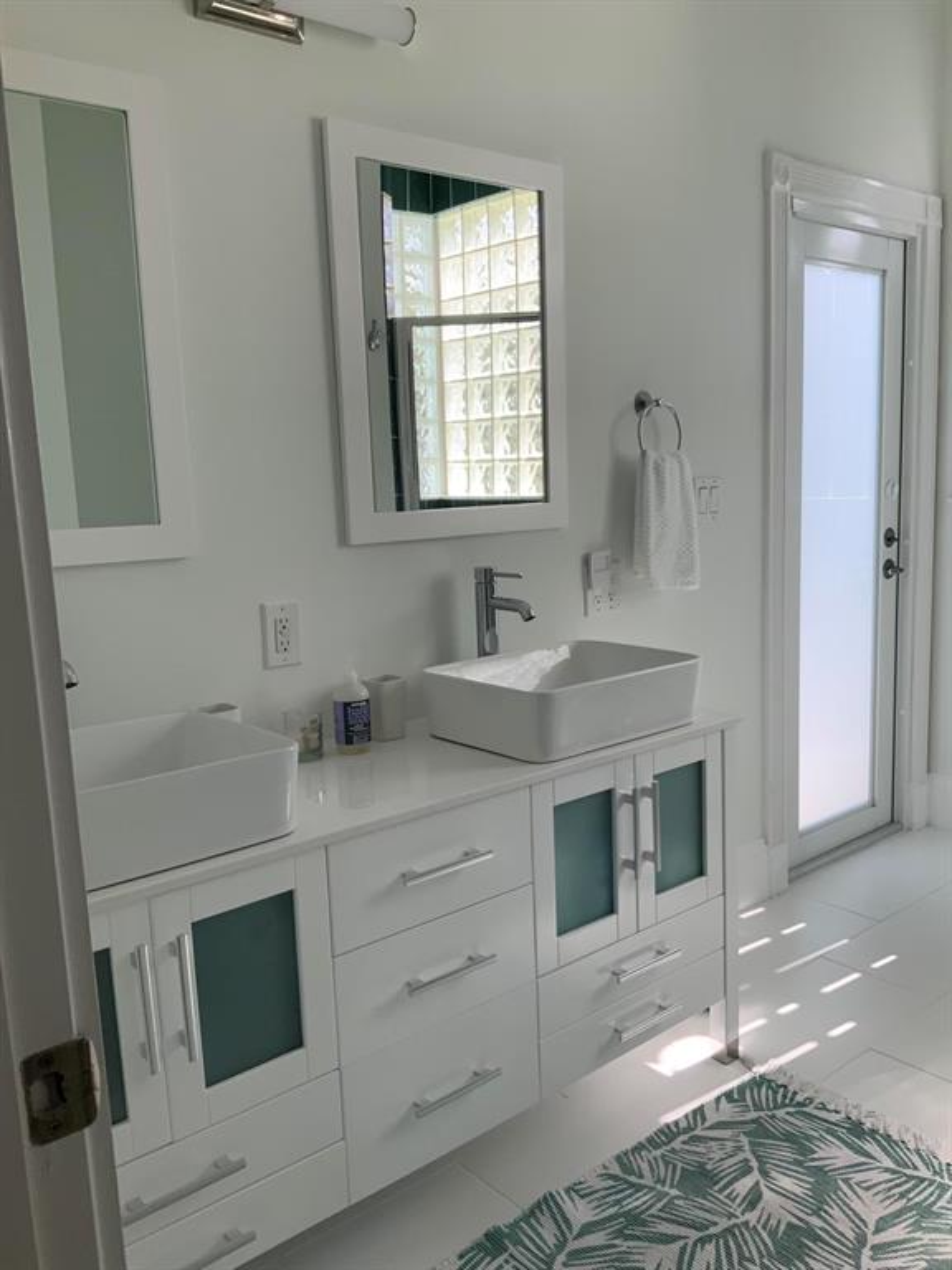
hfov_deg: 48.2
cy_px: 635
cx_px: 476
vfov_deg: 61.7
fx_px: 1063
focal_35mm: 29
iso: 16
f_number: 1.8
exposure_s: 1/255
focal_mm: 3
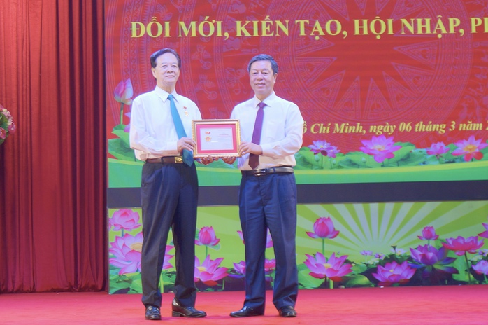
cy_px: 162
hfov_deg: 37.9
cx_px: 244
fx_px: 711
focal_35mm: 52
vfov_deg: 25.7
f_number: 5.6
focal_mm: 35
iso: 125
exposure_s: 1/60
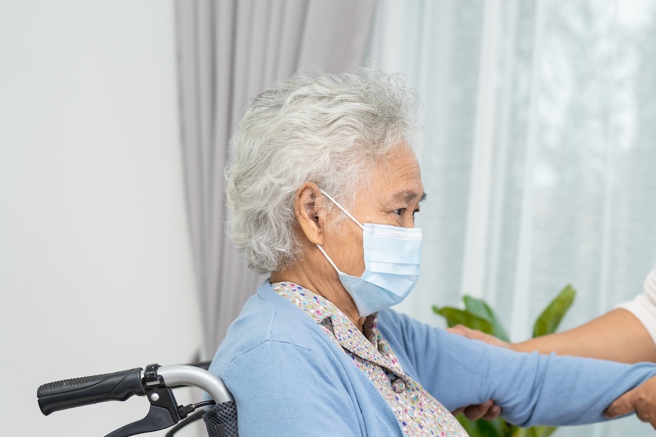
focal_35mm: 100
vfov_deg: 13.6
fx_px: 1822
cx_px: 607
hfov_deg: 20.0
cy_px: 354
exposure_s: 1/80
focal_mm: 50
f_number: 2
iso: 125
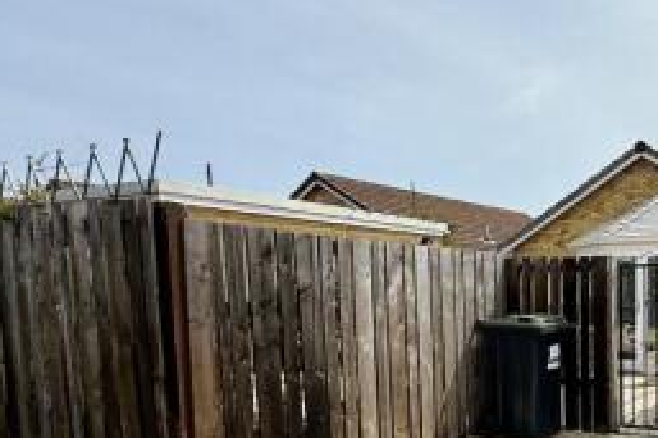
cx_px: 611
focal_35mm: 33
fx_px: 603
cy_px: 350
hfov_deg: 49.9
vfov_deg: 38.4
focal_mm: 2.22
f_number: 2.2
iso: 50
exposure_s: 1/2506
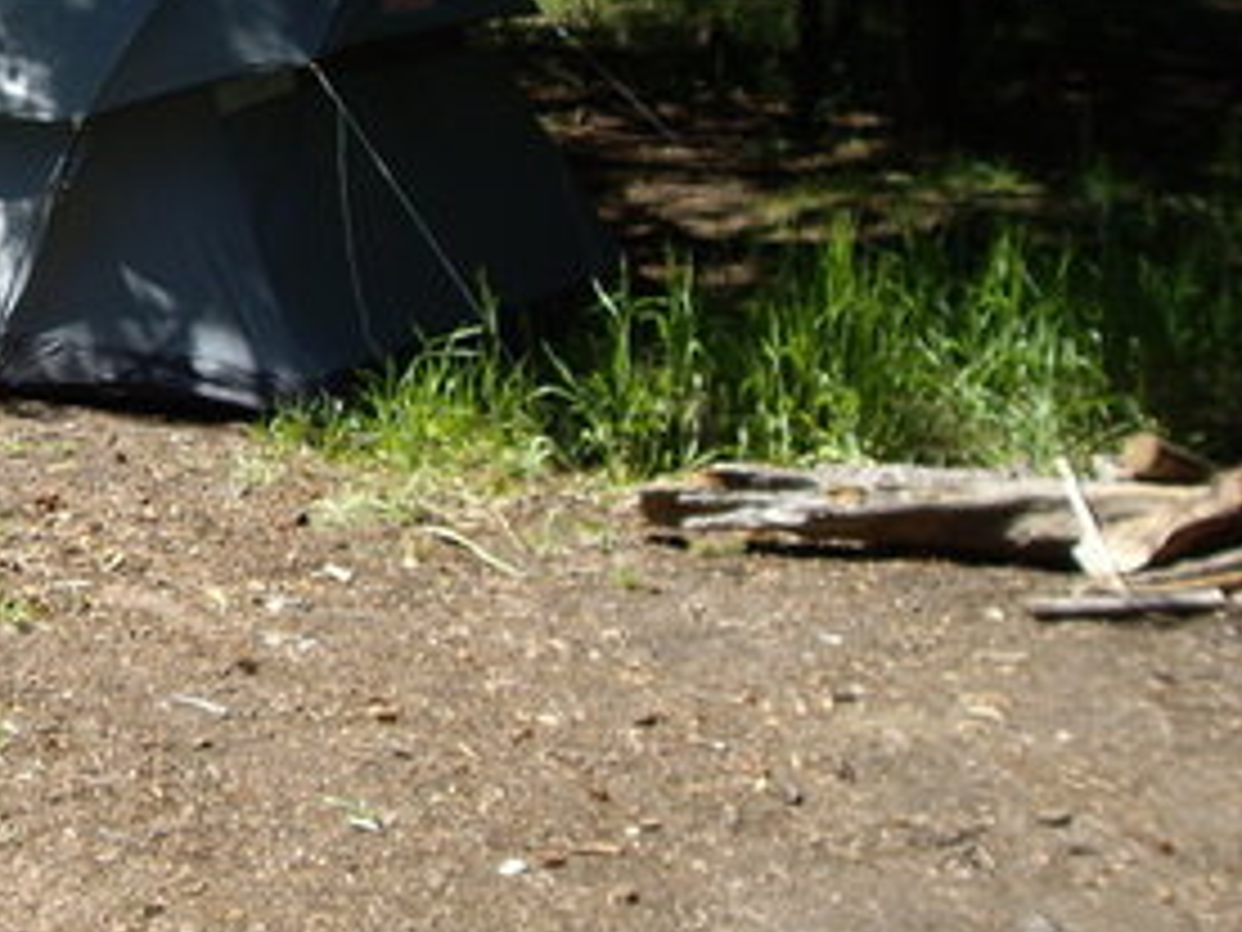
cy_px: 117
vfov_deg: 16.6
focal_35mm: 88
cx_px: -194
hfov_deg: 20.9
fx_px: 3157
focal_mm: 6.2
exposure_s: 1/160
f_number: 4.3
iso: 50
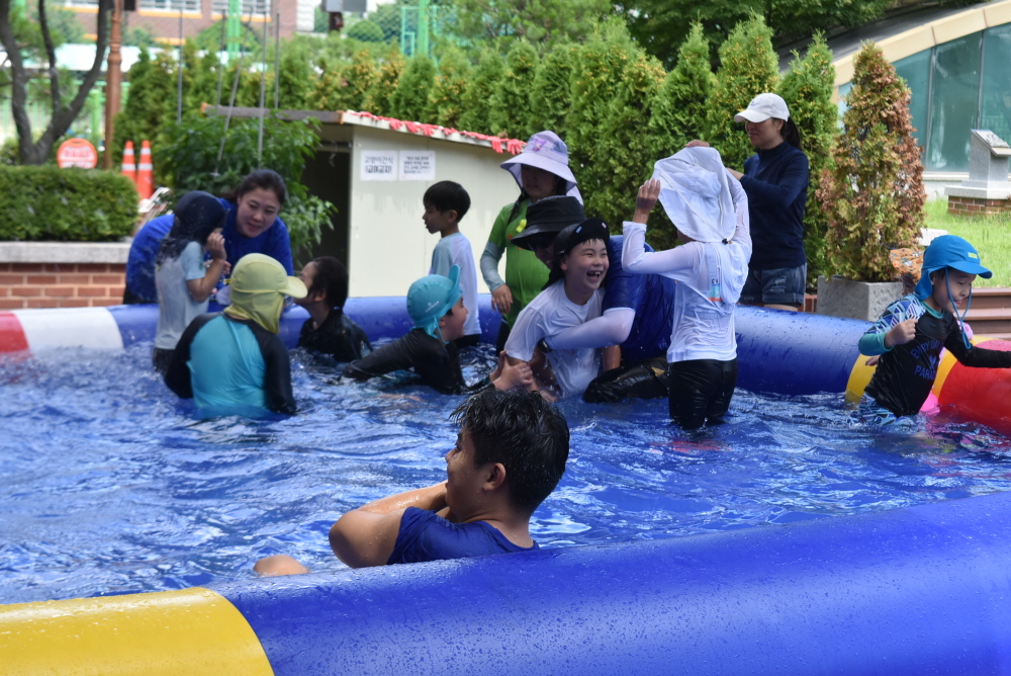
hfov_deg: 26.0
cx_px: 506
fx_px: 2192
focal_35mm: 78
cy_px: 338
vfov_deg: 17.5
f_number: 8
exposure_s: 1/250
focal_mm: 52
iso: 400
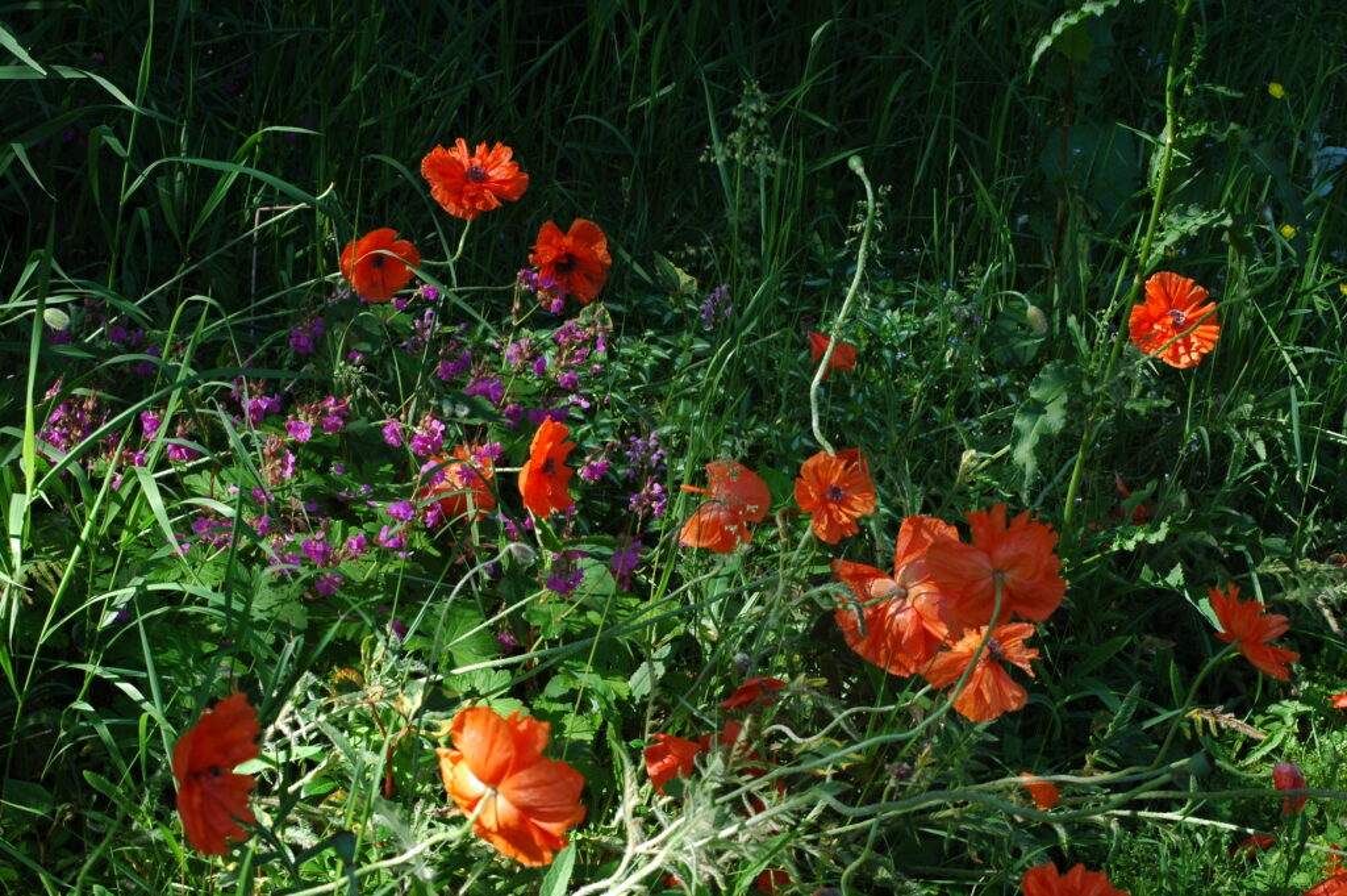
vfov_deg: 17.5
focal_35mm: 78
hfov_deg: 26.0
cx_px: 674
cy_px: 448
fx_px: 2916
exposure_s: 1/125
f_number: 5.6
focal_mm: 52
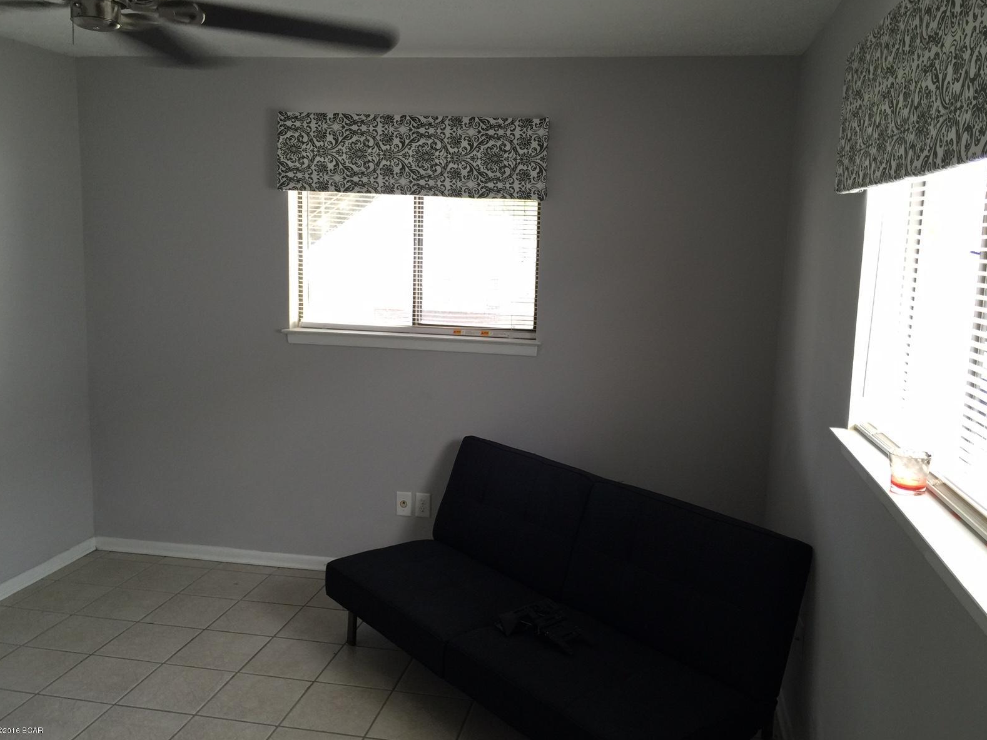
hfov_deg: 60.0
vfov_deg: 46.8
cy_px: 373
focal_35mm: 30
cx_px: 504
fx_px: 855
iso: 32
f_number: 2.2
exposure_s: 1/15
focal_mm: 4.15
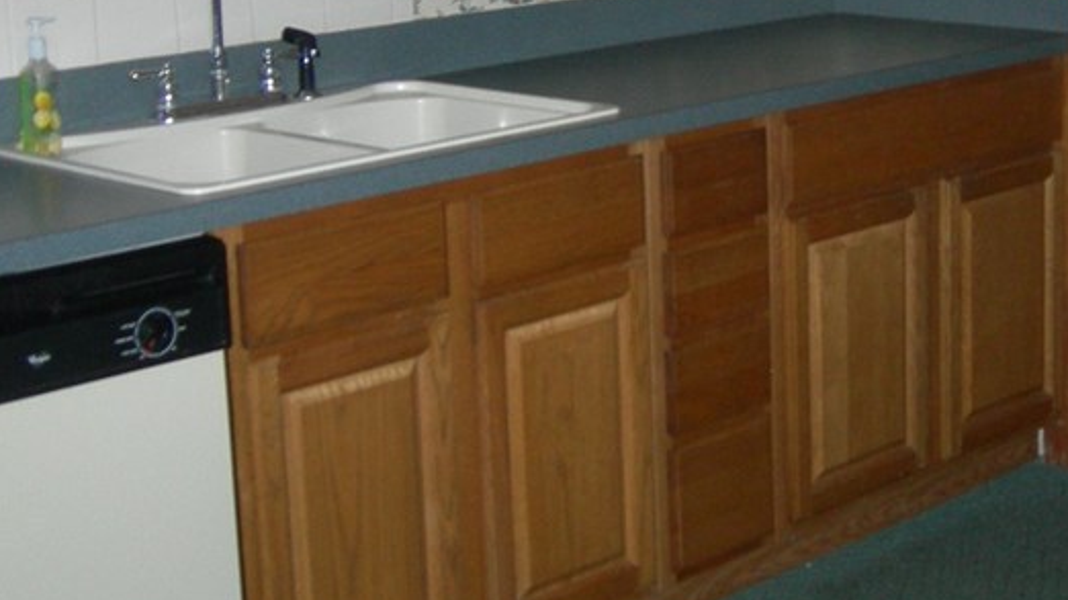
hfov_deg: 26.8
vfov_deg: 15.5
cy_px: 70
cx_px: 913
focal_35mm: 77
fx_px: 2179
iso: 200
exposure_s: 1/60.1
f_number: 2.7
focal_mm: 7.5
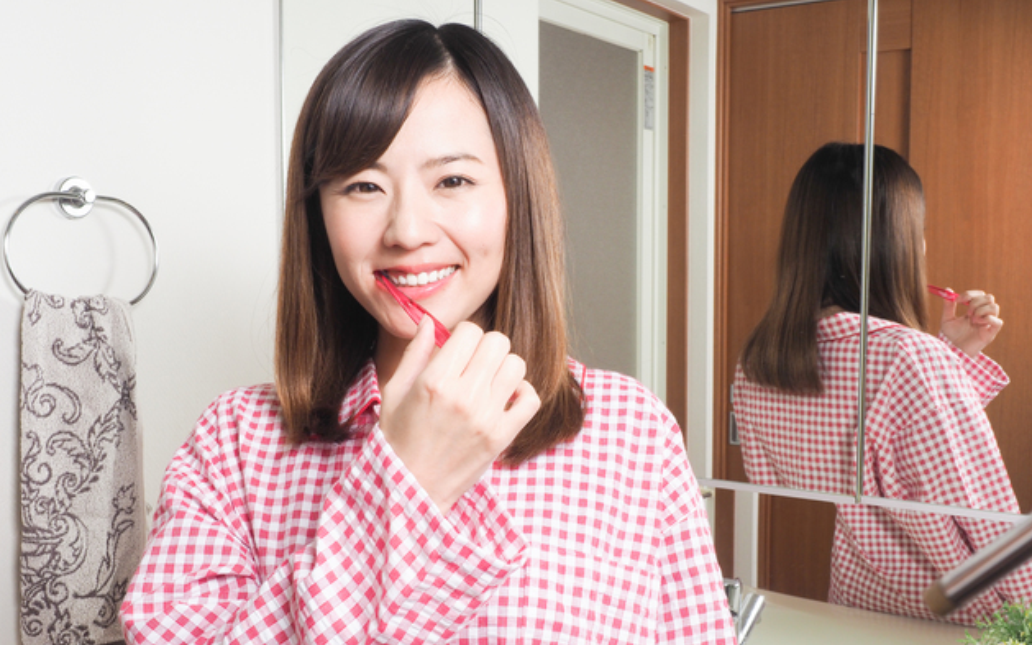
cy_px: 345
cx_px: 514
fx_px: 1153
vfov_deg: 31.2
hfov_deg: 48.2
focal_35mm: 41
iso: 200
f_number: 9
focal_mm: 19
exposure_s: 1/125
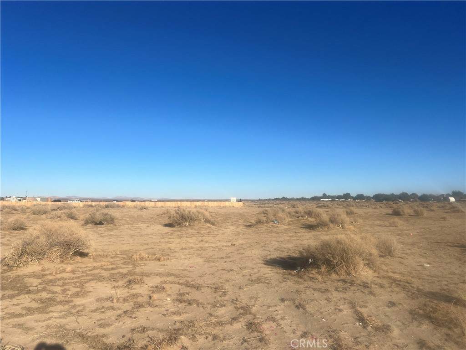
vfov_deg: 53.1
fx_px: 350
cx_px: 233
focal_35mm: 26
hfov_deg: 67.3
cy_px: 175
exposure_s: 1/8000
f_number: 1.5
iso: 50
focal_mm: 5.7
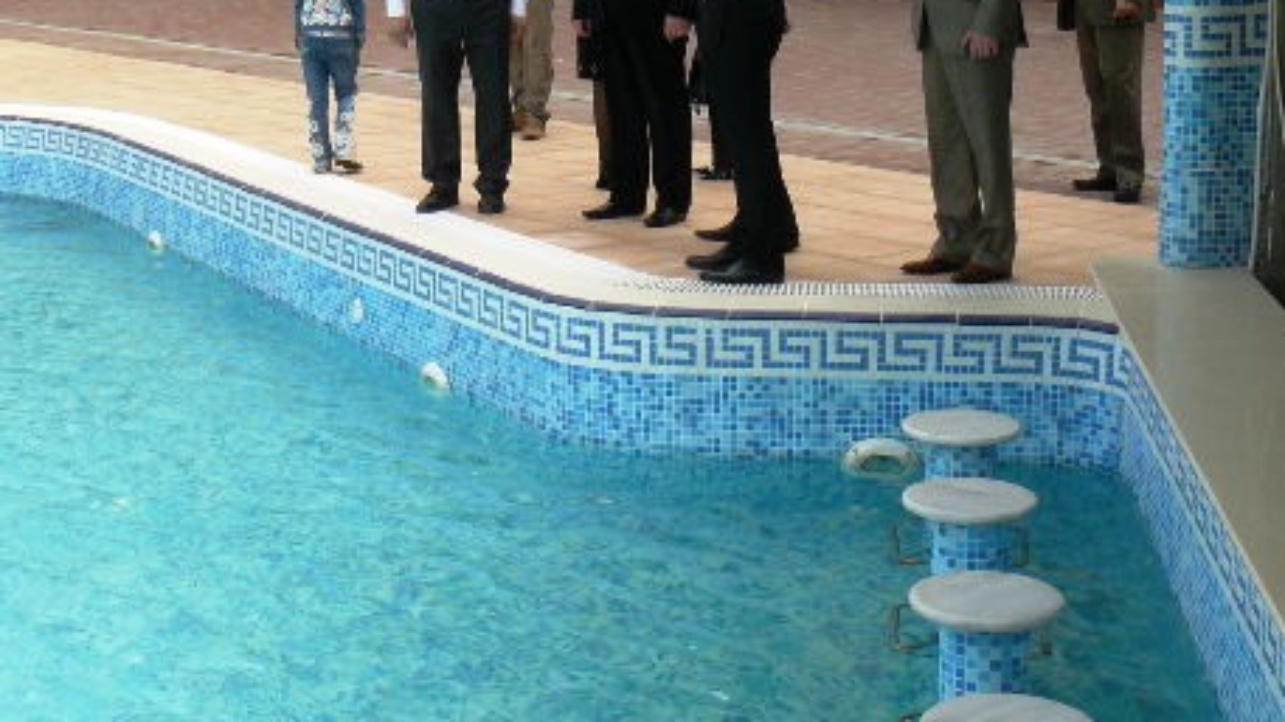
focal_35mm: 61
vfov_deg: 19.5
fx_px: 2078
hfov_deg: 34.2
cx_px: 472
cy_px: 138
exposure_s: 1/200
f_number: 5.6
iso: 100
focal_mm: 6
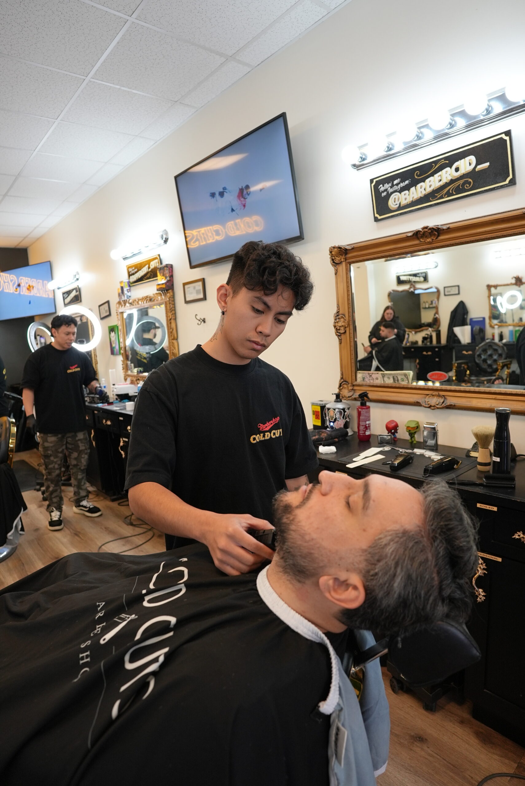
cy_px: 393
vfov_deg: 83.9
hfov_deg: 62.0
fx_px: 437
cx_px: 262
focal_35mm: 20
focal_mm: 20
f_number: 4
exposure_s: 1/160
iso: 1000
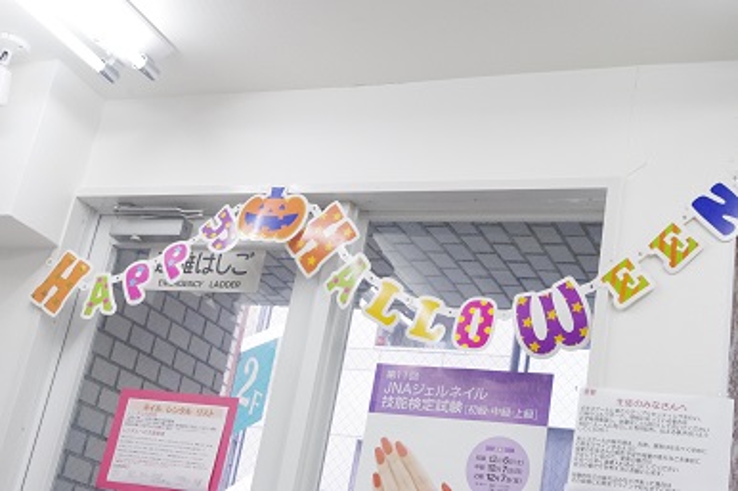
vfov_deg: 26.0
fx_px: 1065
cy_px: 246
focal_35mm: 52
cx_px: 369
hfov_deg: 38.2
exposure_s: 1/125
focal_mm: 35
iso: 3200
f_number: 8
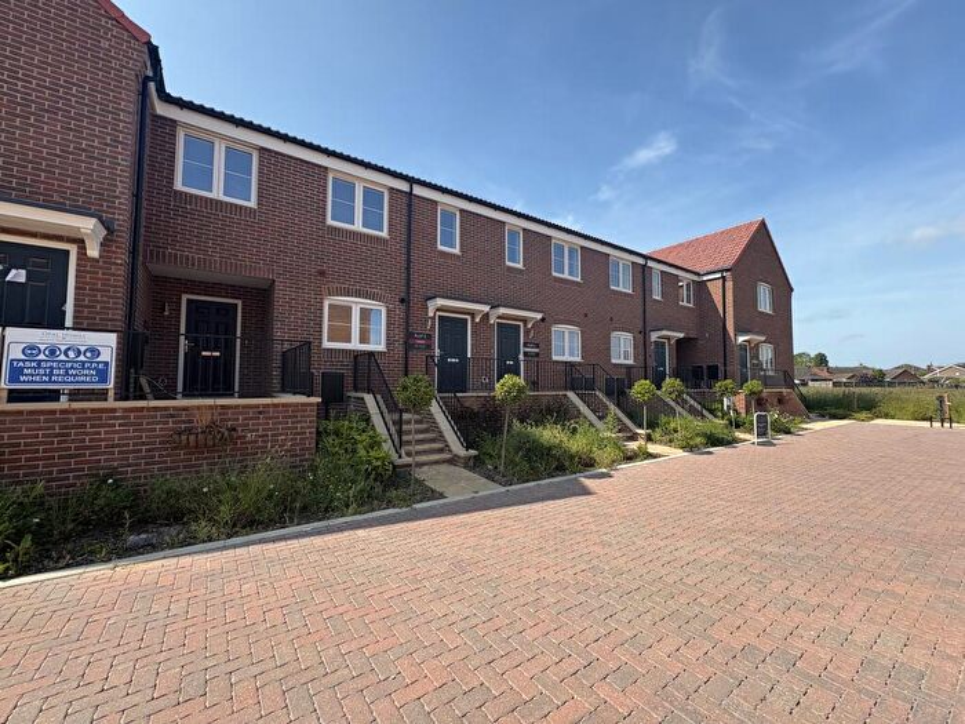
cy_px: 362
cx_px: 482
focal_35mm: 14
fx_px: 390
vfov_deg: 85.7
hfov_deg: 102.1
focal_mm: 2.22
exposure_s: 1/646
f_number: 2.2
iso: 40
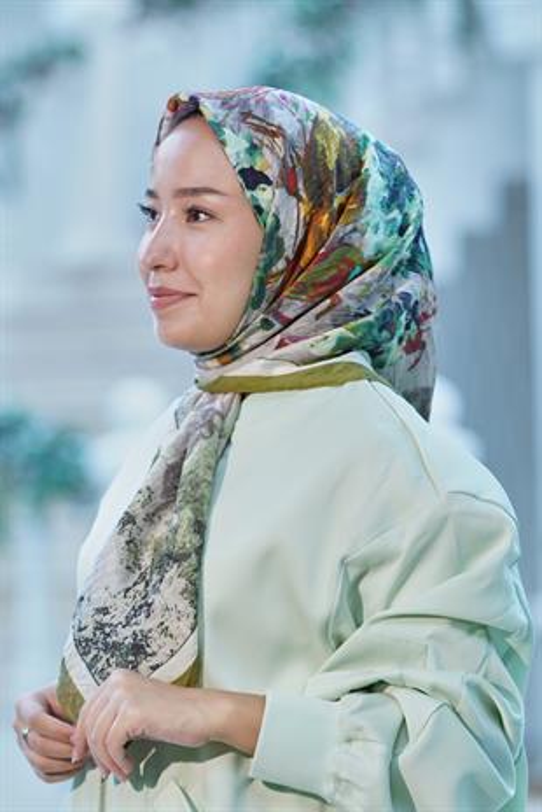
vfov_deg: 17.1
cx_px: 271
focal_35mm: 120
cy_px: 406
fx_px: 2706
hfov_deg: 11.4
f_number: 3.5
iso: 640
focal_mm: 120
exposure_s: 1/200
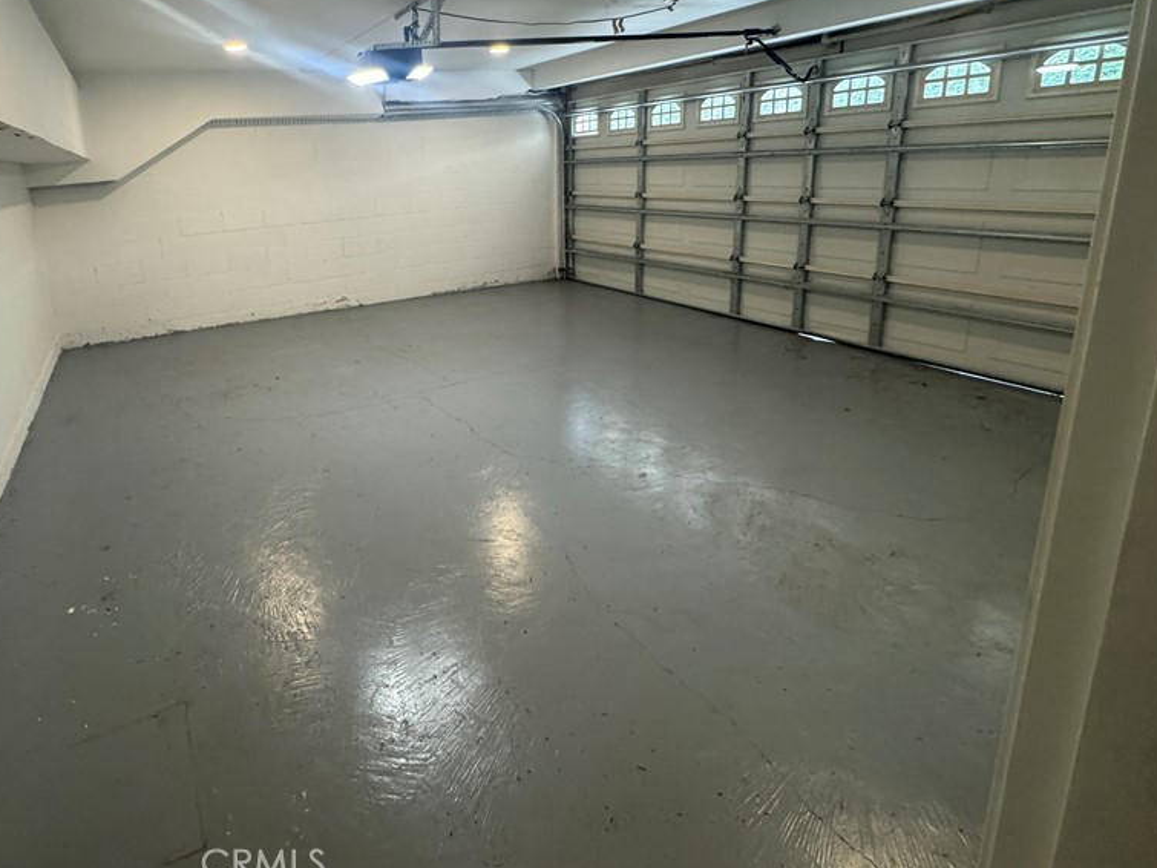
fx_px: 635
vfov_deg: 67.0
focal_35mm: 19
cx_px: 394
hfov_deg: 82.0
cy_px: 296
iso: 320
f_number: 2.2
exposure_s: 1/120
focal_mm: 2.22
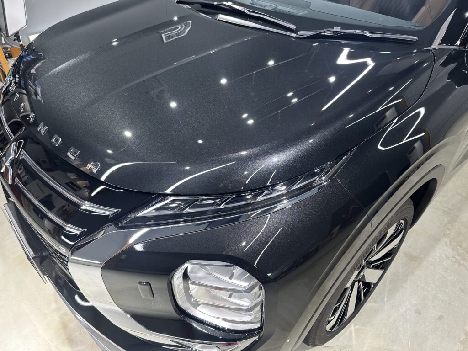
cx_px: 234
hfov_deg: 71.6
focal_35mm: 24
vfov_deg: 56.8
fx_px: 324
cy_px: 176
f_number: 1.78
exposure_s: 1/60
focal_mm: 6.86
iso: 125
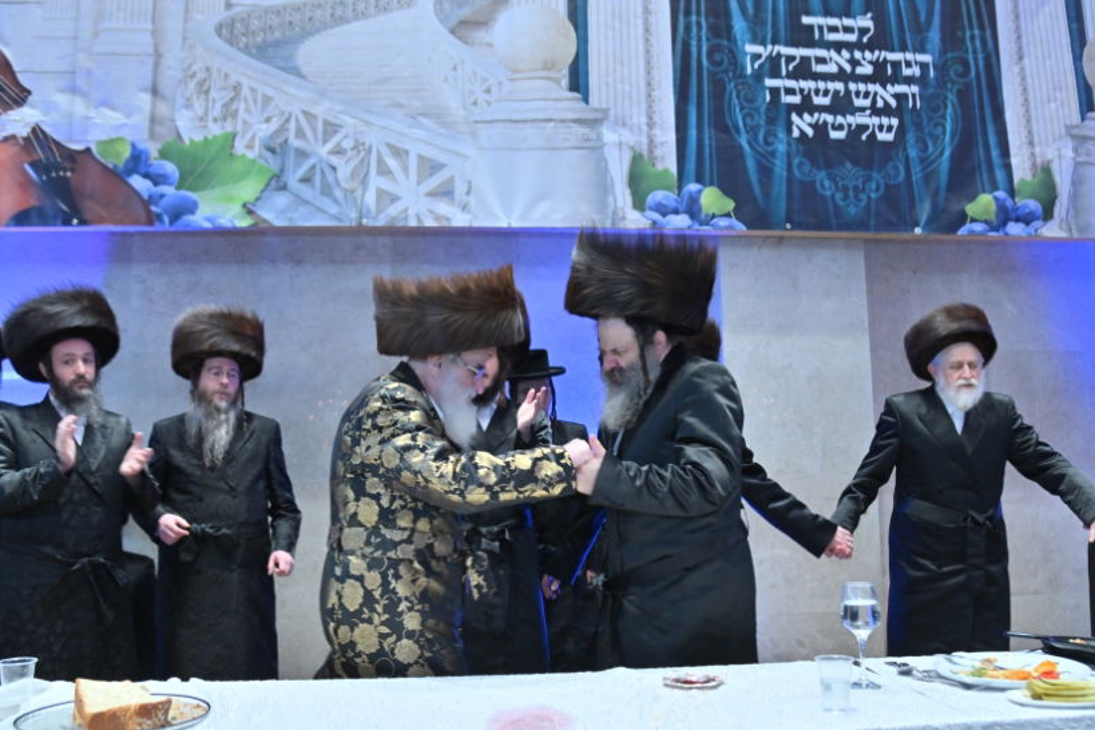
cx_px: 559
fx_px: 912
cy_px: 368
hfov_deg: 61.9
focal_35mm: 30
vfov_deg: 43.6
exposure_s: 1/125
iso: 640
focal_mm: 24
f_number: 4
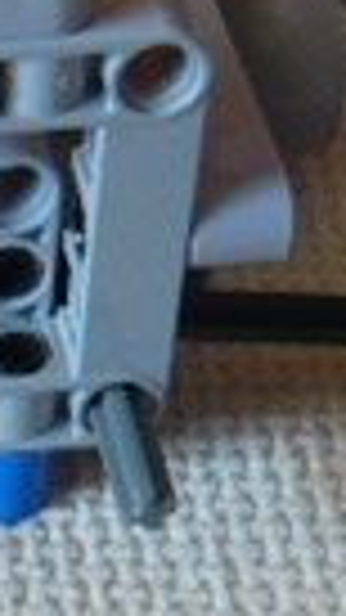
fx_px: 2317
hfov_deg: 8.2
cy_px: 620
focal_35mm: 142
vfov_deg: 14.9
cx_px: -270
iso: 100
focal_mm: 4.6
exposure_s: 1/30
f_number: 2.8
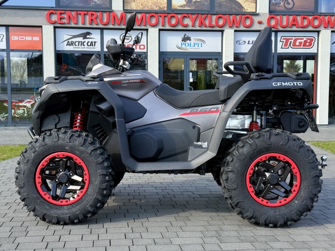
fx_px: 465
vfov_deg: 30.3
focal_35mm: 48
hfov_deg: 39.7
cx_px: 168
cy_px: 126
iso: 64
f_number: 1.78
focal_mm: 6.76
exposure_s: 1/1484
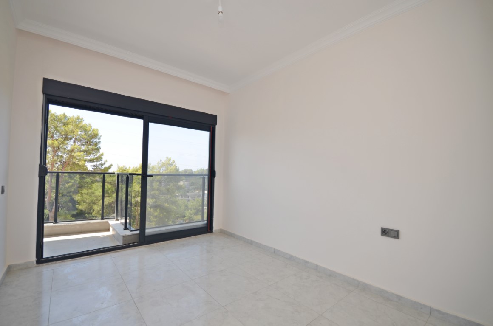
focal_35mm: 15
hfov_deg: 100.5
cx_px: 246
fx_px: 205
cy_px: 163
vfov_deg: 77.1
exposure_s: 1/125
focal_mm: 10
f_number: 5.6
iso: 100
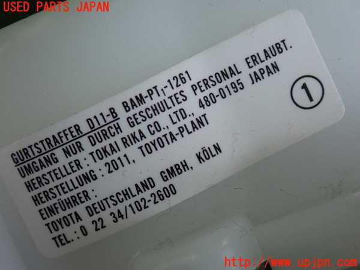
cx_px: 180
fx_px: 1040
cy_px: 135
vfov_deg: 14.8
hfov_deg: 19.6
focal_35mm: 100
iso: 640
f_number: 4.9
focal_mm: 18
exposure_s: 1/125
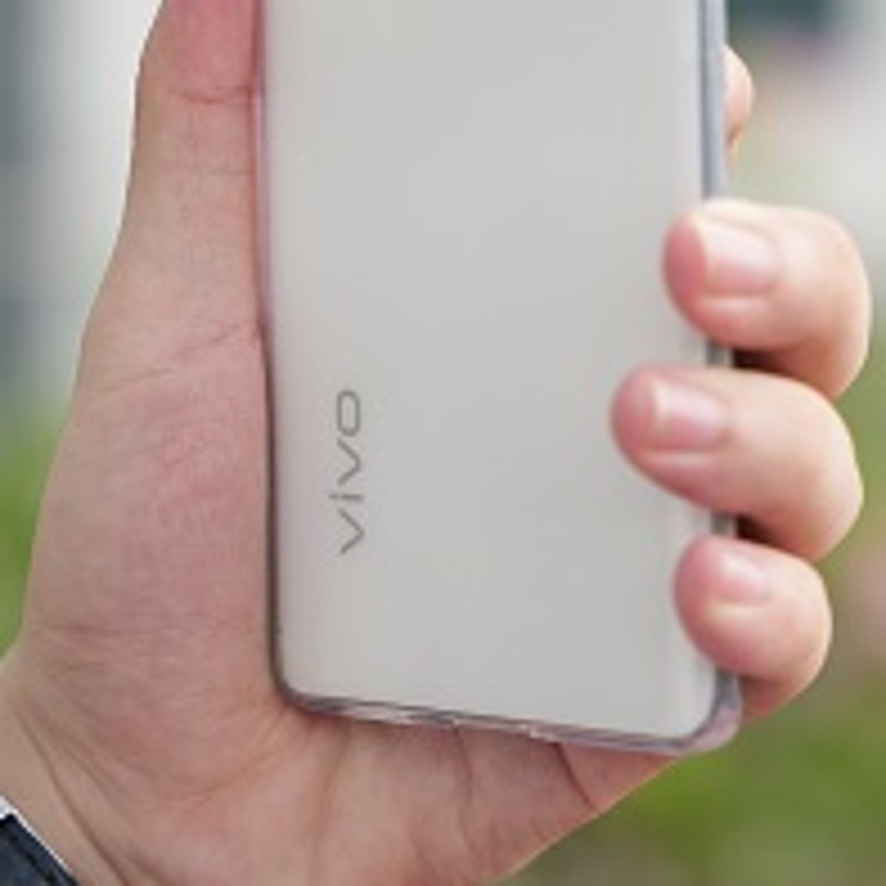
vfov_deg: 9.6
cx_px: 553
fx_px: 5241
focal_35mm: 181
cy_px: 31
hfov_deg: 9.7
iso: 200
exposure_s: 1/160
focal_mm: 70
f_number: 2.8
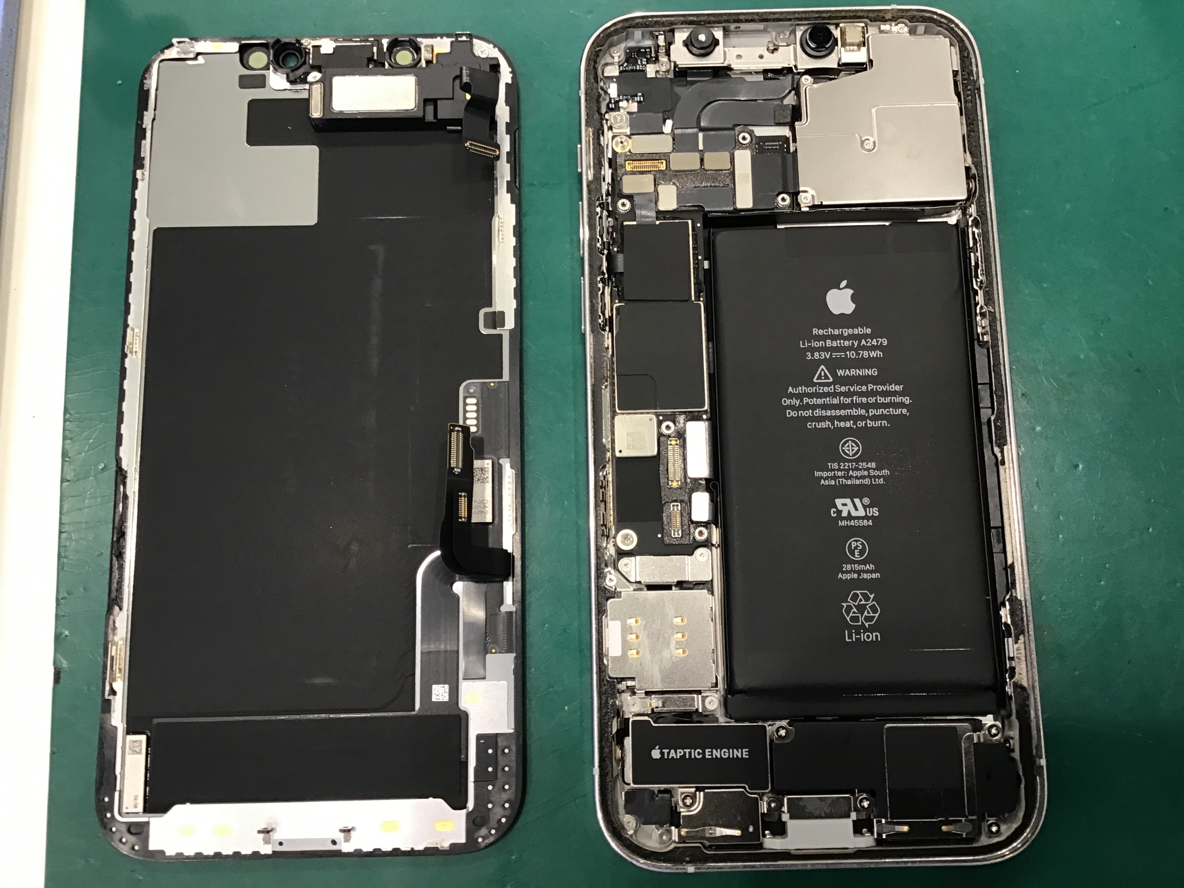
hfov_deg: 58.4
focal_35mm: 31
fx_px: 1060
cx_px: 592
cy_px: 444
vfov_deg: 45.4
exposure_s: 1/30
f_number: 2.4
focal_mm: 3.3
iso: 80
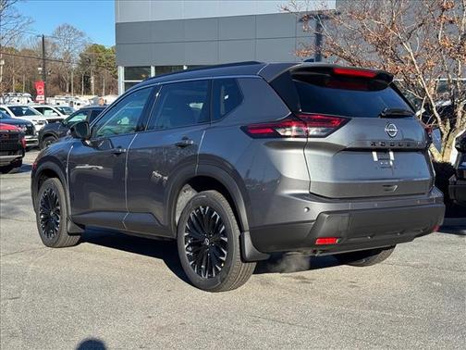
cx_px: 233
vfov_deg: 30.3
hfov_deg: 39.7
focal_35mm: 48
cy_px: 175
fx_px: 646
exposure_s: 1/1818
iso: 64
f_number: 1.78
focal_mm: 6.76
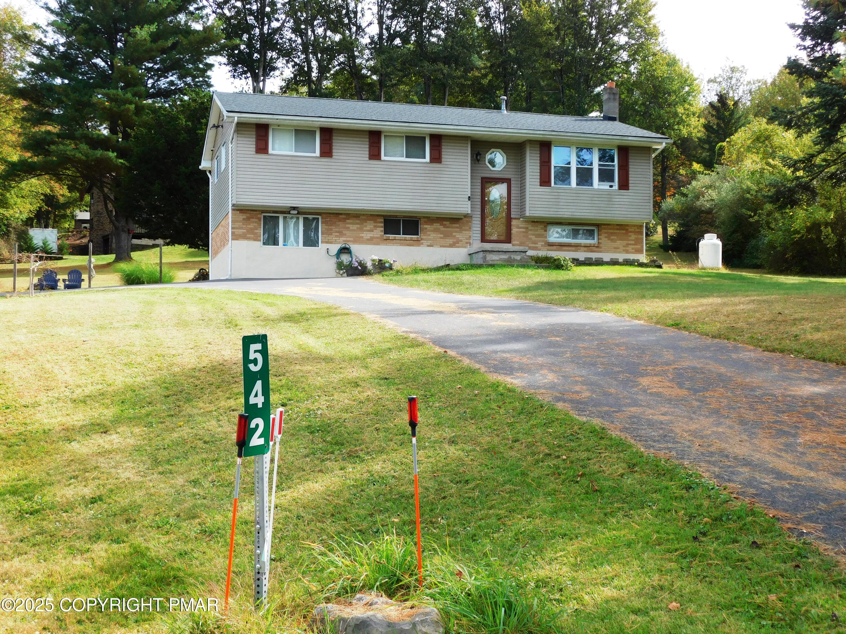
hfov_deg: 42.1
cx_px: 423
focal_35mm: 45
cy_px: 317
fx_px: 1100
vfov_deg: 32.2
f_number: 3.7
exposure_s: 1/250
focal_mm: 8
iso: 125
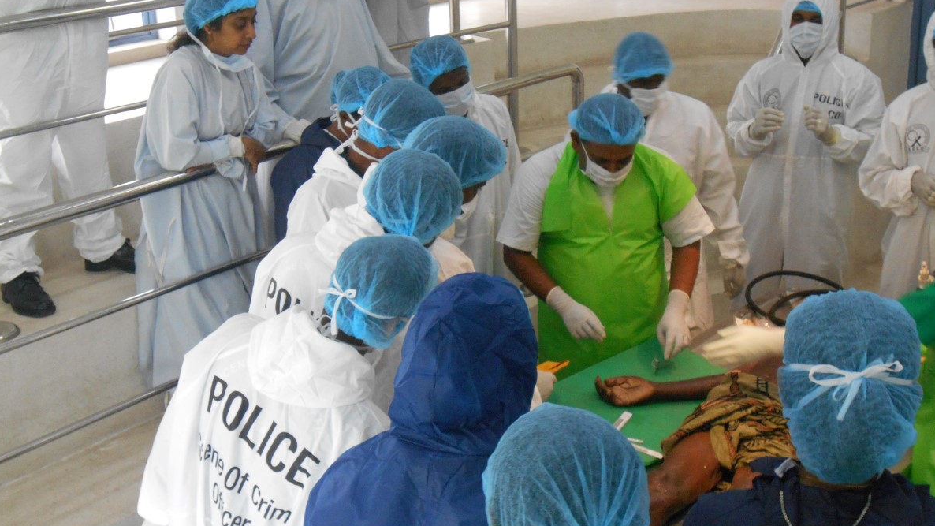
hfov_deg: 38.5
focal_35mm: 54
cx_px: 469
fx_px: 1339
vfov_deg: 22.2
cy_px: 244
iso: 400
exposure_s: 1/20
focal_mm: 8.8
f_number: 4.8
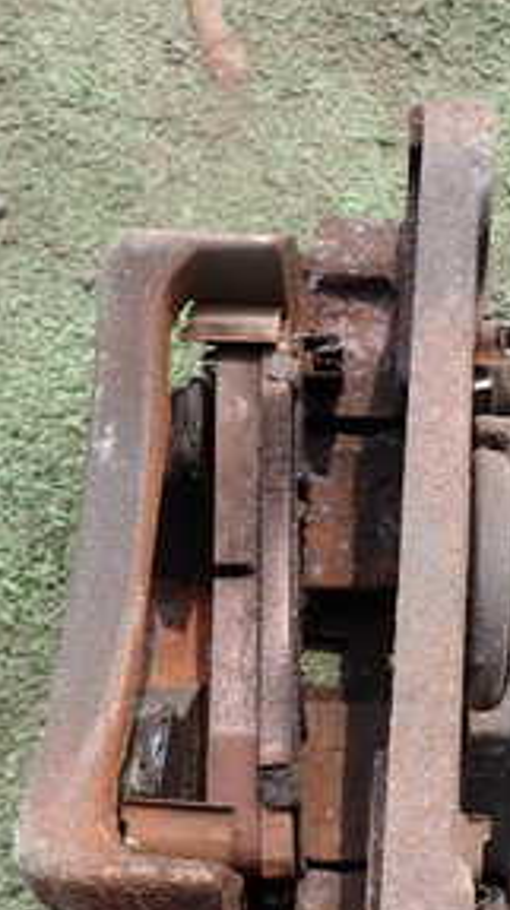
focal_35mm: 57
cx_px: 361
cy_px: 526
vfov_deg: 36.5
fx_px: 1373
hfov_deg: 20.9
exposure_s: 1/500
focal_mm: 4.5
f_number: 2.8
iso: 100
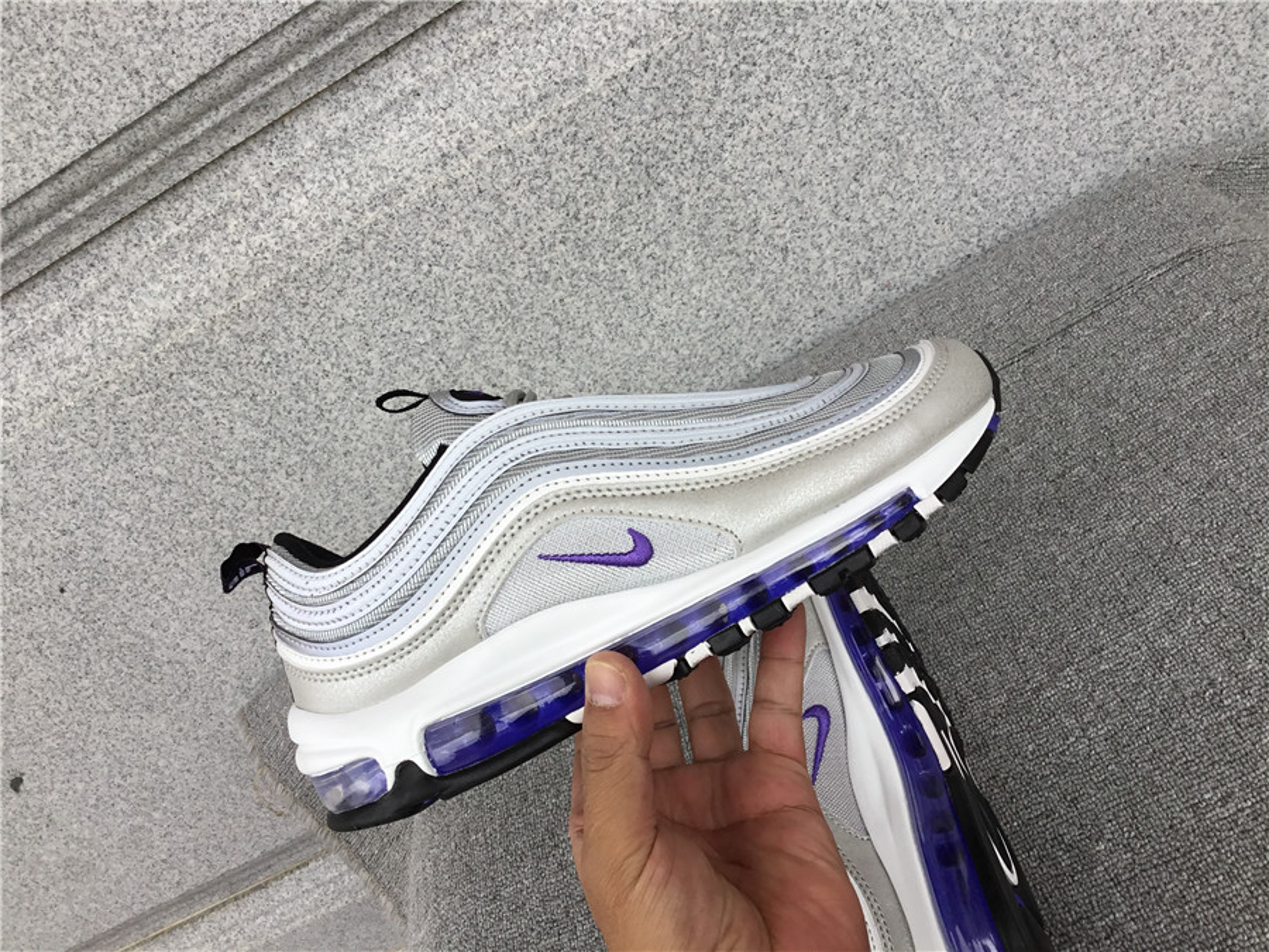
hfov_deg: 58.4
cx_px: 634
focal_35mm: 31
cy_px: 476
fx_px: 1136
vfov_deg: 45.4
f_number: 2.4
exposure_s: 1/189
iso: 25
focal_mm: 3.3
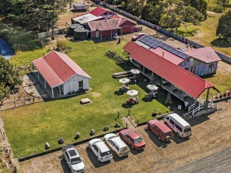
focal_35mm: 49
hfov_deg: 38.8
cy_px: 77
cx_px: 101
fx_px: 327
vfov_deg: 29.7
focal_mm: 10.3
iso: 100
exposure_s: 1/320
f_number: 5
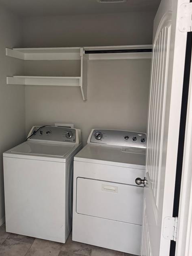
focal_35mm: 29
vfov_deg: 61.5
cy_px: 116
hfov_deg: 48.1
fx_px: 214
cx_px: 82
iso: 500
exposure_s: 1/60
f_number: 1.78
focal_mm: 6.76
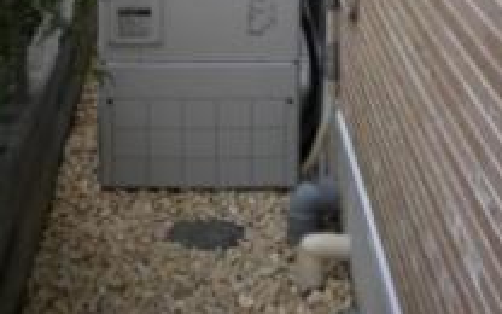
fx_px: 1094
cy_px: -186
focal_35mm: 80
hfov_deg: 25.8
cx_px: 232
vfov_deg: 14.9
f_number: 3.1
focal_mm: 6.3
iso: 233
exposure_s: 1/60.2
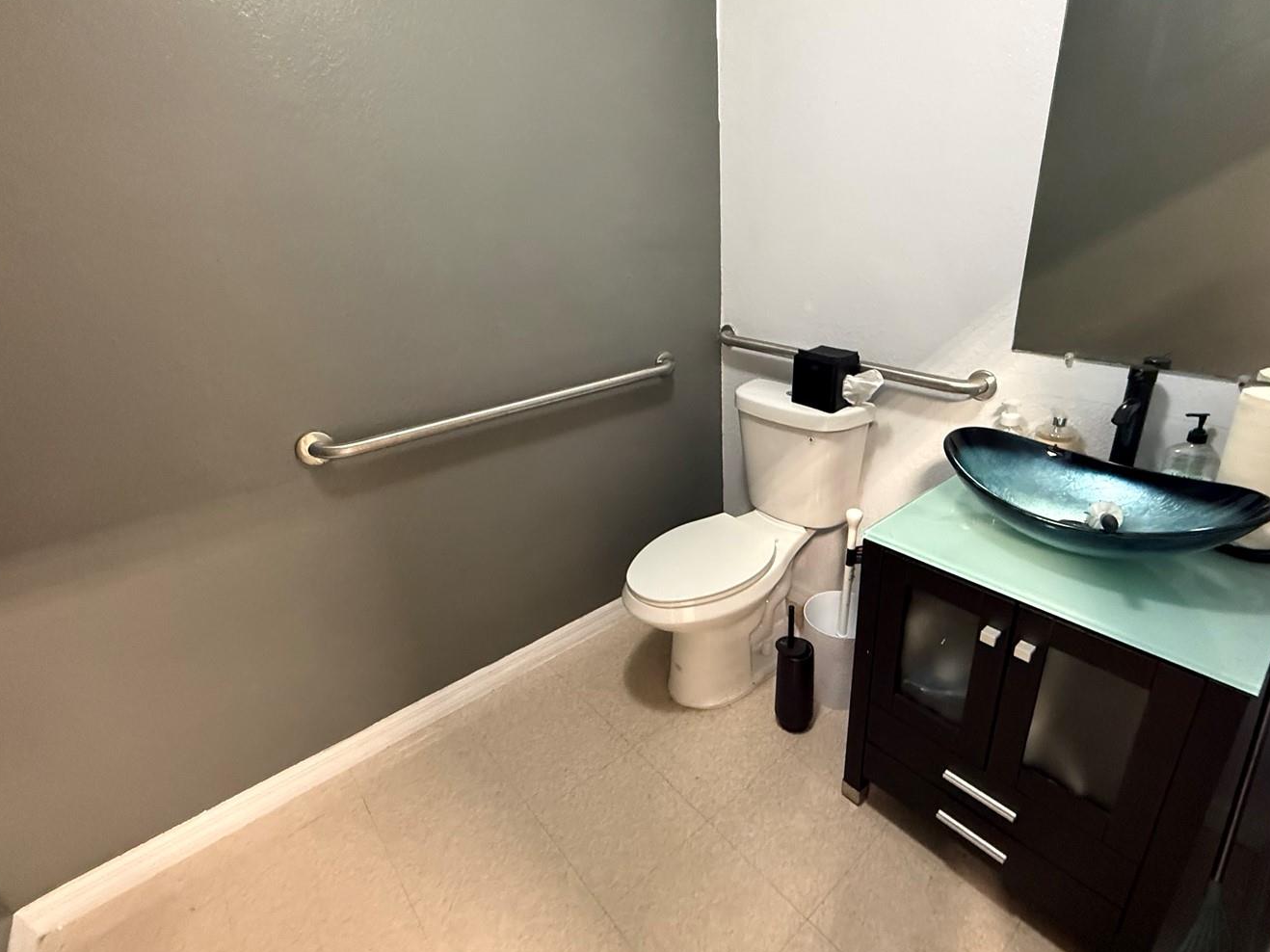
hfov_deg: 90.8
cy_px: 448
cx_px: 695
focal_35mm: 17
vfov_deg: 74.6
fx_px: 624
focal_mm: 2.22
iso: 800
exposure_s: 1/60
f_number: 2.2
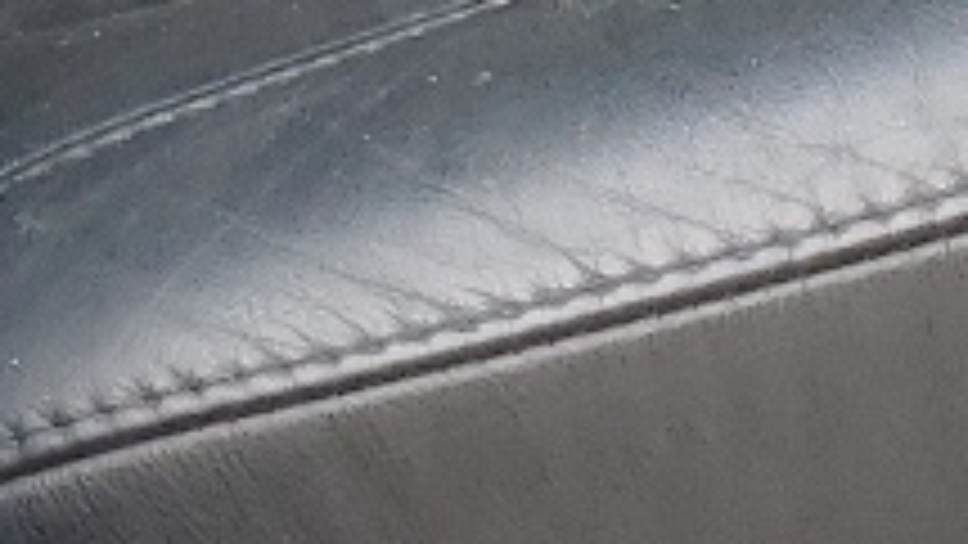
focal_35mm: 211
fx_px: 5417
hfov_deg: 10.1
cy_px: -1906
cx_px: 1166
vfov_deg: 5.0
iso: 50
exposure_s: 1/217
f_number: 1.5
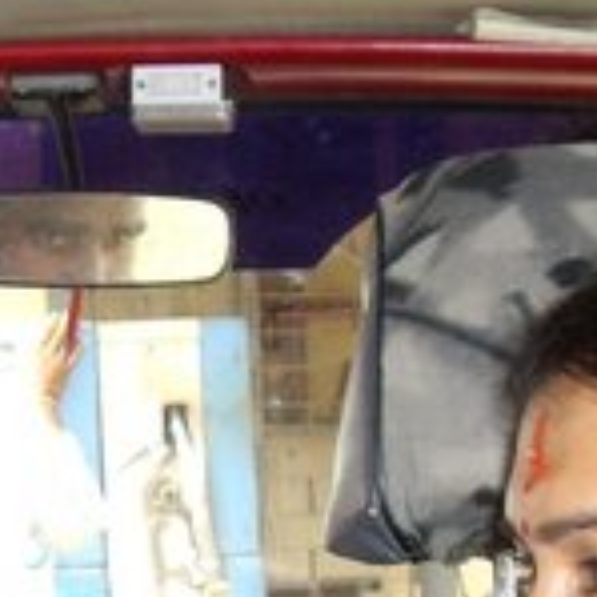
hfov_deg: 11.7
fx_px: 2810
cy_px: 629
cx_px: -236
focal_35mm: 144
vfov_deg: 12.0
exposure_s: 1/125
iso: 100
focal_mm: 6.2
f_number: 2.7
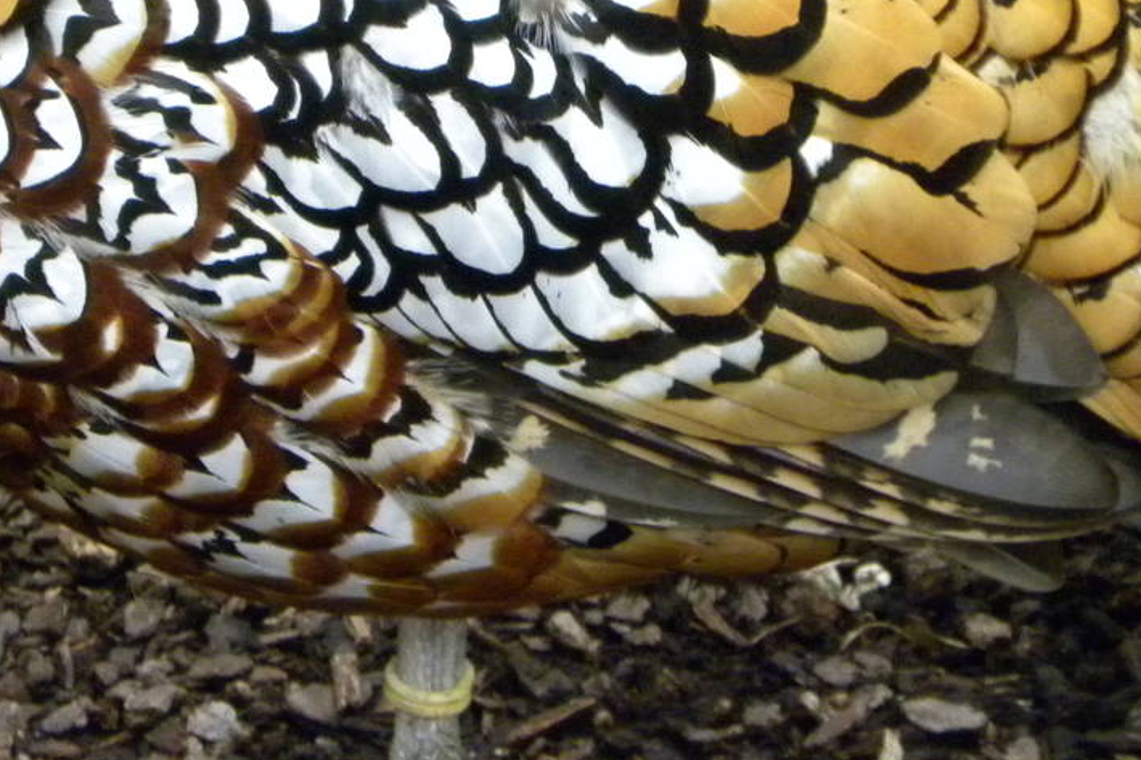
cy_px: 76
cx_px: 739
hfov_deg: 4.1
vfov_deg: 2.8
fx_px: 15747
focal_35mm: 497
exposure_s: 1/61.7
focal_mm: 37.7
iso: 400
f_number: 4.5
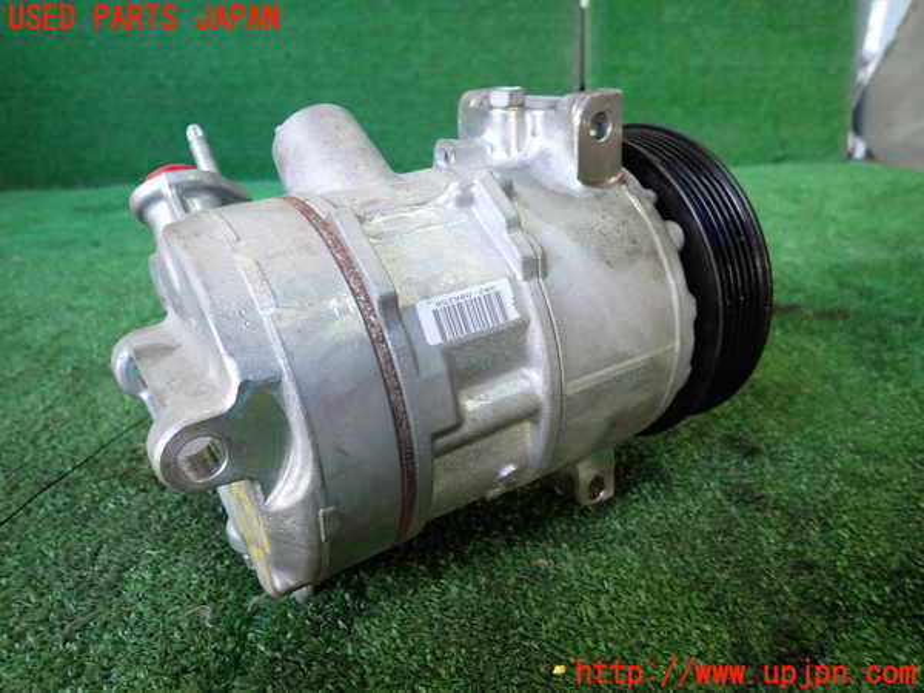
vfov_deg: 54.9
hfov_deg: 69.4
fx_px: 667
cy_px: 346
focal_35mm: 25
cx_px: 462
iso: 200
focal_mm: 4.5
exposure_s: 1/50
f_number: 2
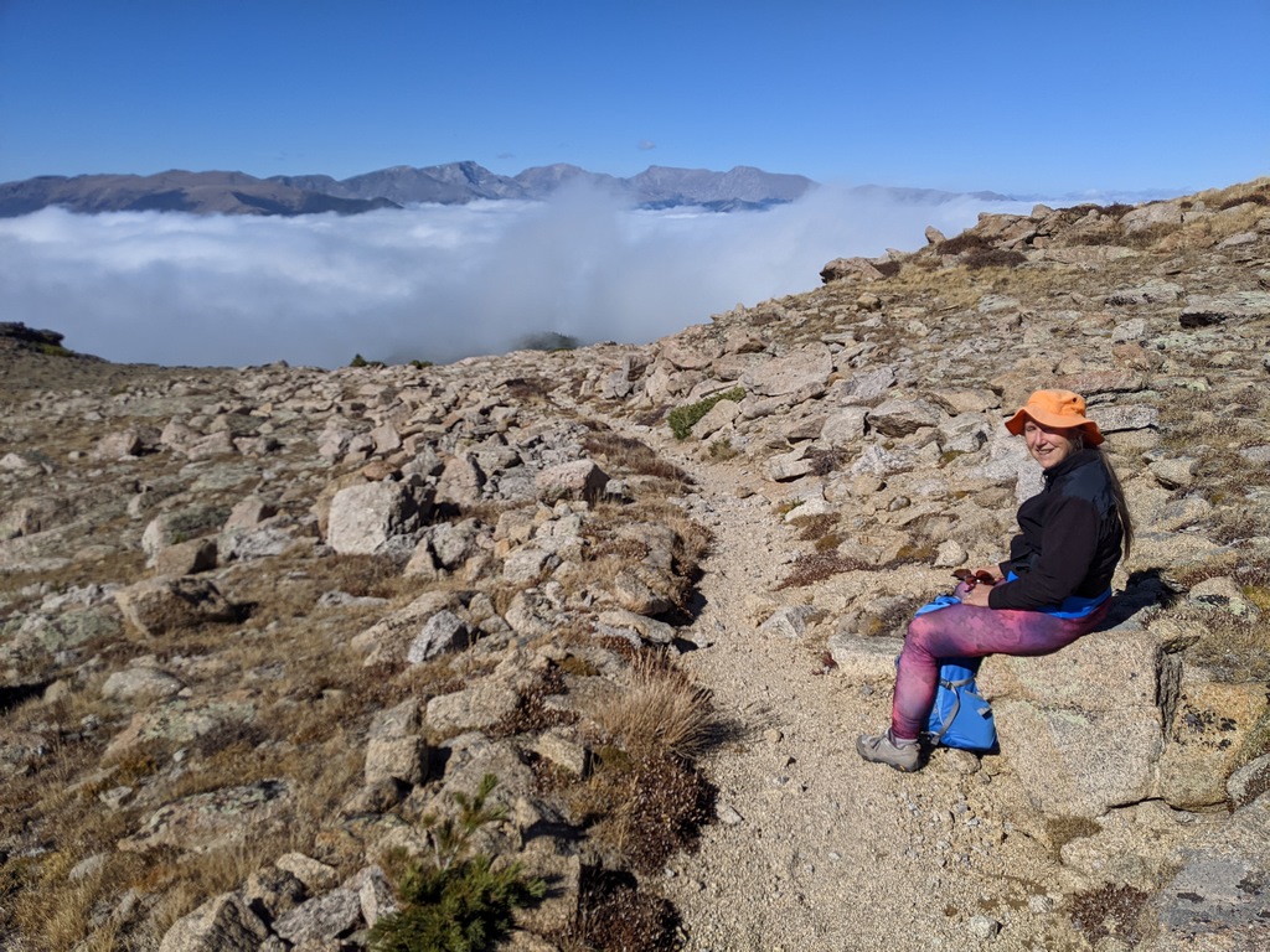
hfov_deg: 65.3
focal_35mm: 27
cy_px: 476
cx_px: 635
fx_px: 991
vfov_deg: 51.4
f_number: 1.8
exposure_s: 1/11765
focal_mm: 4.44
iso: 59
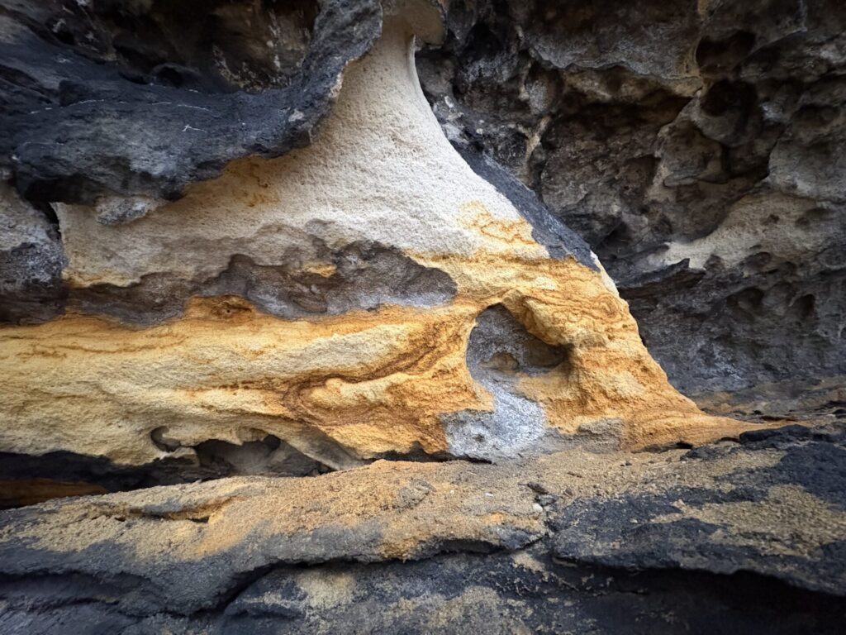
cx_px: 423
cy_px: 318
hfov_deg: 102.1
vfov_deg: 85.7
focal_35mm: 14
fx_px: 342
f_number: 2.2
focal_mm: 2.22
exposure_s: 1/41
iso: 1000
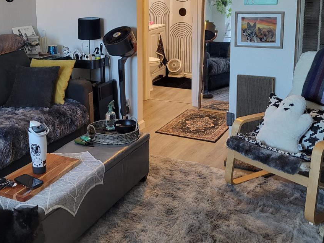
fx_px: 431
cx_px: 99
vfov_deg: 31.0
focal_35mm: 46
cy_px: 64
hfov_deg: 40.5
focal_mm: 5.4
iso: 320
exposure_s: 1/40
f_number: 1.8
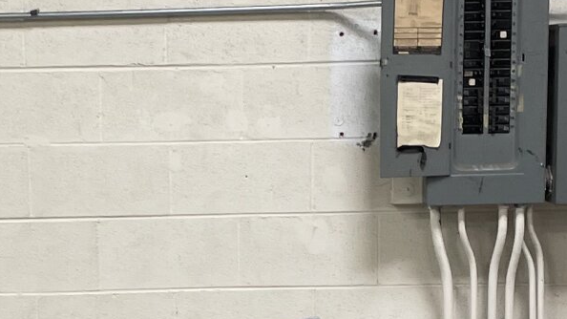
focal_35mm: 122
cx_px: 96
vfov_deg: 9.8
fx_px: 1834
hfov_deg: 17.4
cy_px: 407
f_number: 1.6
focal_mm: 4.2
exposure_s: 1/60
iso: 64
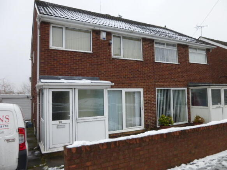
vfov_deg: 53.0
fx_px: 170
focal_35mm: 26
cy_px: 85
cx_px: 114
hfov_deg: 67.3
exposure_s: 1/320
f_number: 3.1
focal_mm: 4.5
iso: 100
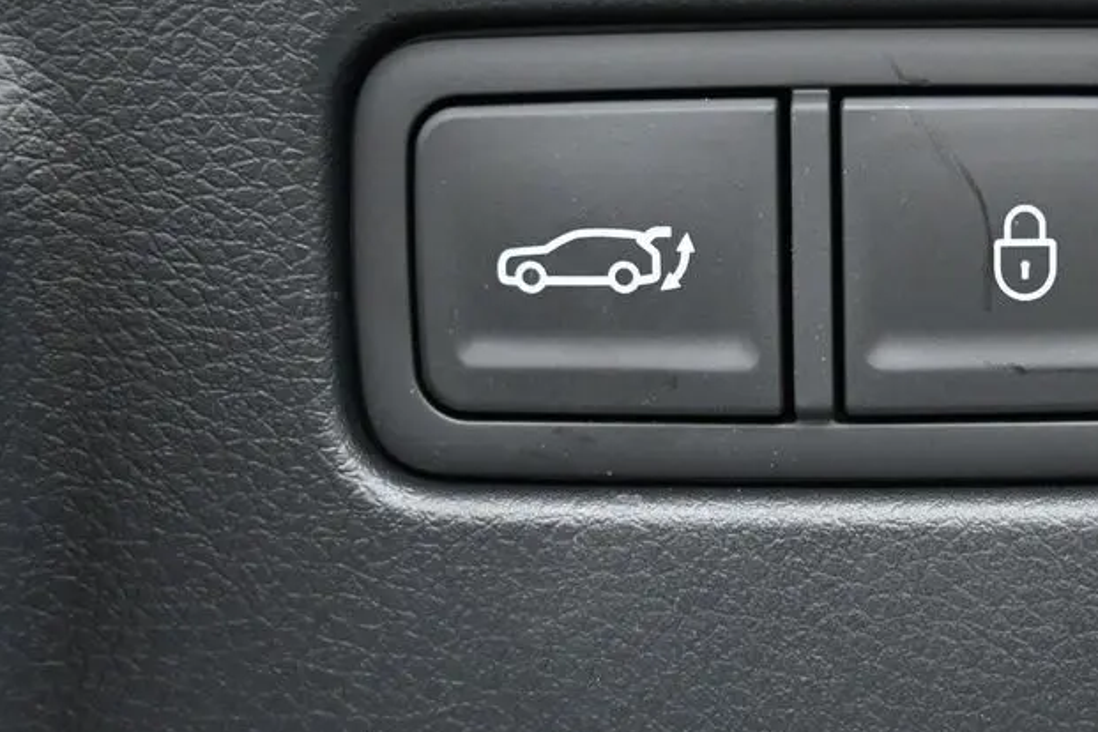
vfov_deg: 21.9
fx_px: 1885
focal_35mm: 62
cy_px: 273
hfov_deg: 31.9
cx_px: 827
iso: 2800
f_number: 4.2
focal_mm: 25
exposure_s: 1/125
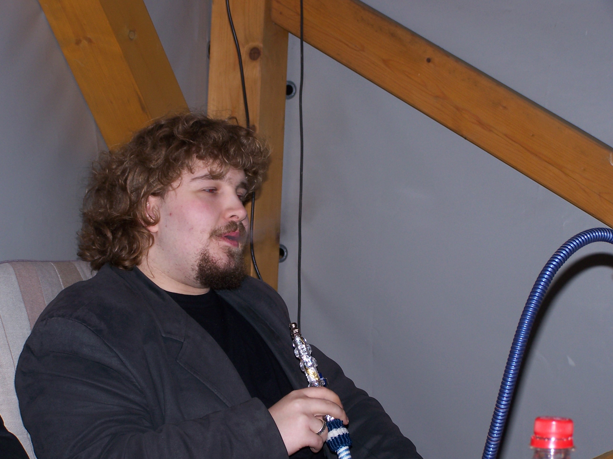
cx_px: 306
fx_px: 1452
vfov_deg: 18.0
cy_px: 230
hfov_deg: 23.8
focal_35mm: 82
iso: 80
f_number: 3.2
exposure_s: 1/80
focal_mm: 13.7
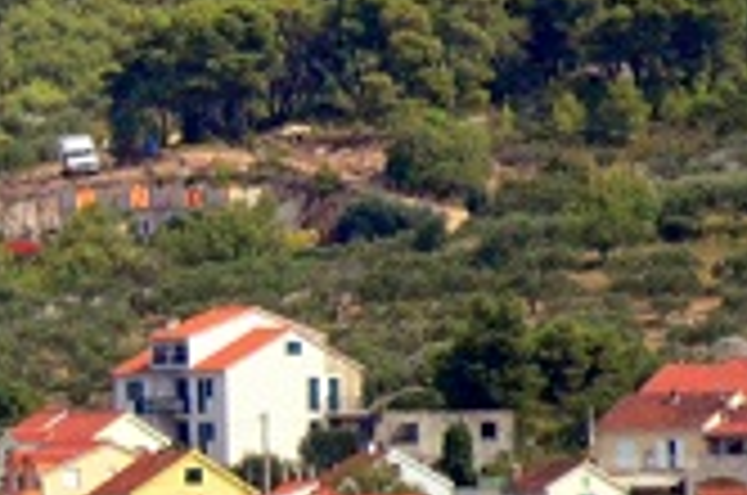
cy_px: 68
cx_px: -1256
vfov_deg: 0.5
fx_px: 56166
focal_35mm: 2712
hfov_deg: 0.8
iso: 2000
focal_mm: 300
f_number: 5.6
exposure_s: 1/6400
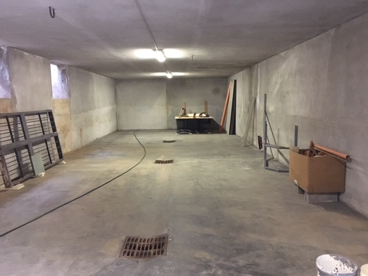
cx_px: 184
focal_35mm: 29
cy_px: 138
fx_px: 308
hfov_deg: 61.7
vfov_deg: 48.2
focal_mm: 4.15
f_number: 2.2
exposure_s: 1/17
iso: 400
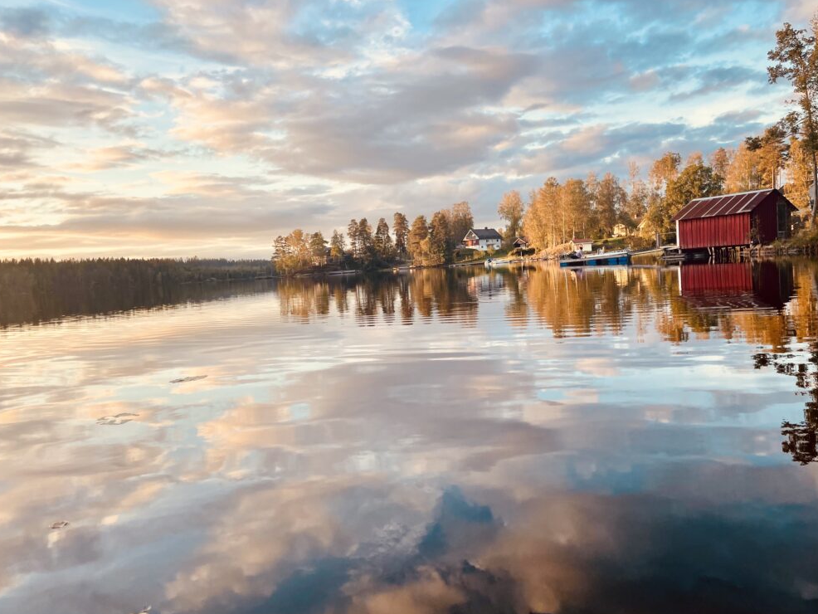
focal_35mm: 27
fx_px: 638
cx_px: 414
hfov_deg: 65.3
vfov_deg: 51.4
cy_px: 316
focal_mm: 4.2
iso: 32
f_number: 1.6
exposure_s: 1/312
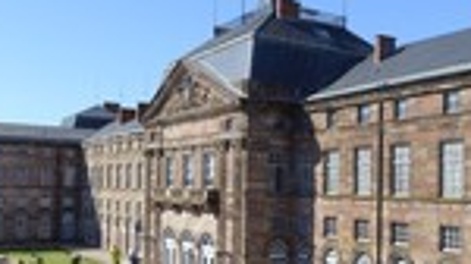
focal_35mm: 47
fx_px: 586
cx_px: 311
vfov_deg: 25.2
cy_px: 173
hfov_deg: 43.2
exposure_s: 1/320
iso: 200
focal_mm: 16
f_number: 11
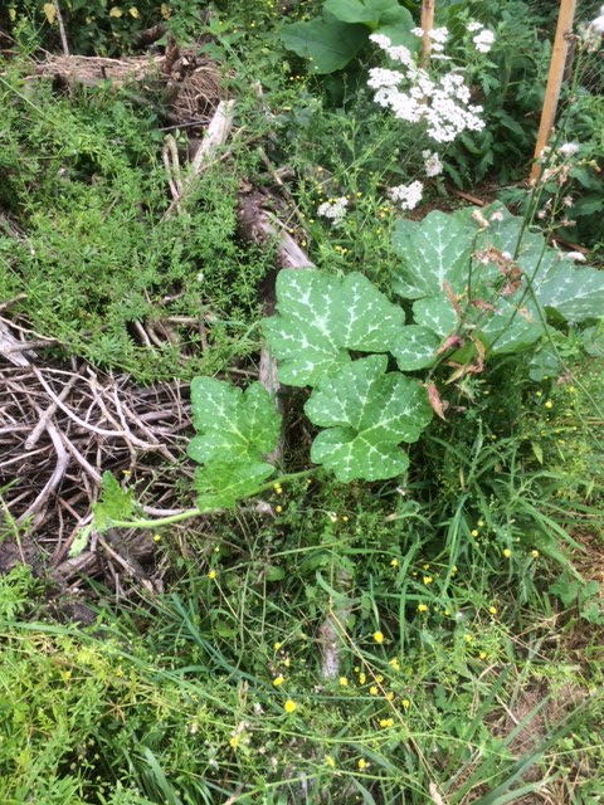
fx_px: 675
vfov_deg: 61.7
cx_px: 302
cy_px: 402
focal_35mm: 29
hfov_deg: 48.2
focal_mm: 4.15
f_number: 2.2
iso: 32
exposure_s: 1/299
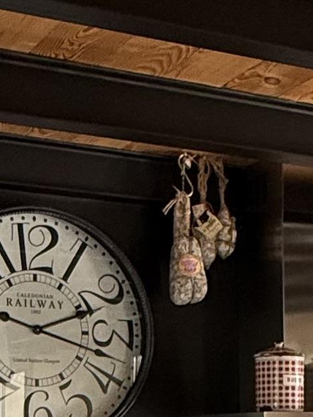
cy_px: 543
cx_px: 263
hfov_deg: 15.9
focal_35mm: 92
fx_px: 1110
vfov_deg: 19.6
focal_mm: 2.22
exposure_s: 1/99
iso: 160
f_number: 2.2
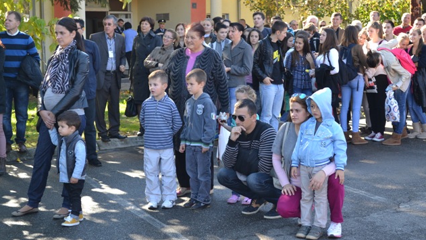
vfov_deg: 18.0
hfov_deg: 31.4
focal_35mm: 67
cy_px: 103
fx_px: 757
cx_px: 215
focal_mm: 42
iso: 360
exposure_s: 1/125
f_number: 5.6
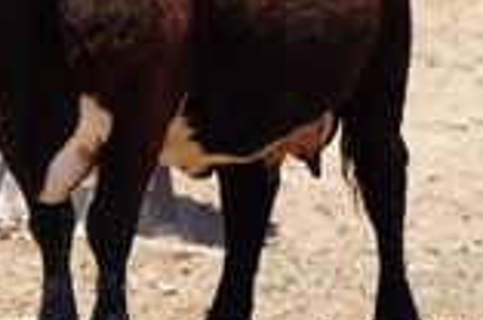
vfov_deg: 2.2
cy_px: -40
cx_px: 65
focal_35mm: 611
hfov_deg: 3.4
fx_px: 8181
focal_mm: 160
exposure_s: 1/500
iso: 100
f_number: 4.5
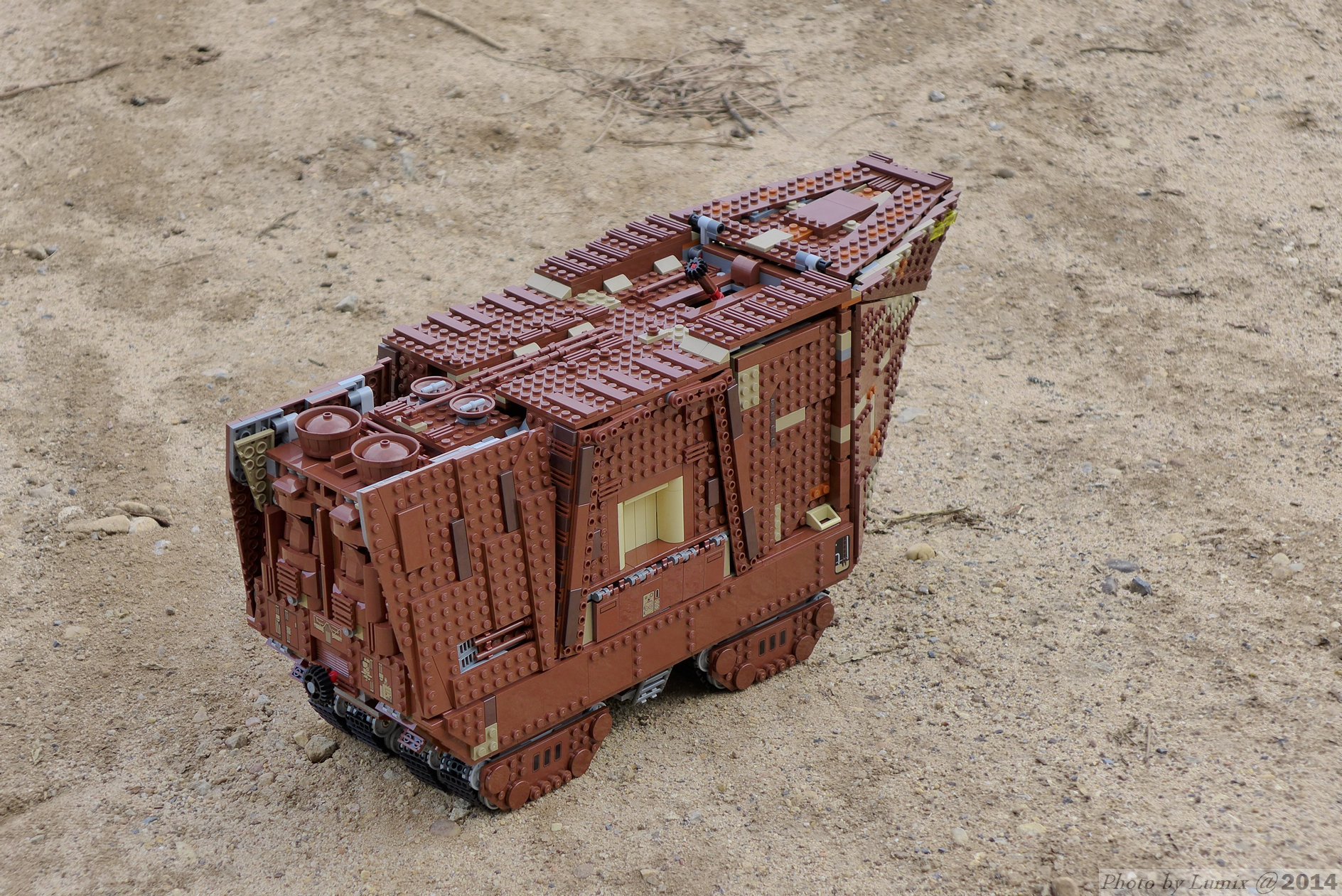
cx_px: 671
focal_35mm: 75
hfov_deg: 27.0
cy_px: 448
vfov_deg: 18.2
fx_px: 2797
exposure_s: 1/640
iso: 160
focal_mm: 14.7
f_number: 2.8
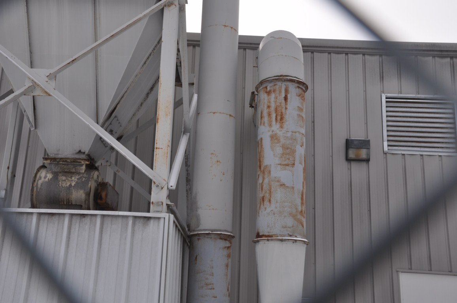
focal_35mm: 45
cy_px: 152
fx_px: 571
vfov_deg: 29.8
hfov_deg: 43.6
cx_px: 228
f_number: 9
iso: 200
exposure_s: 1/320
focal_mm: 30
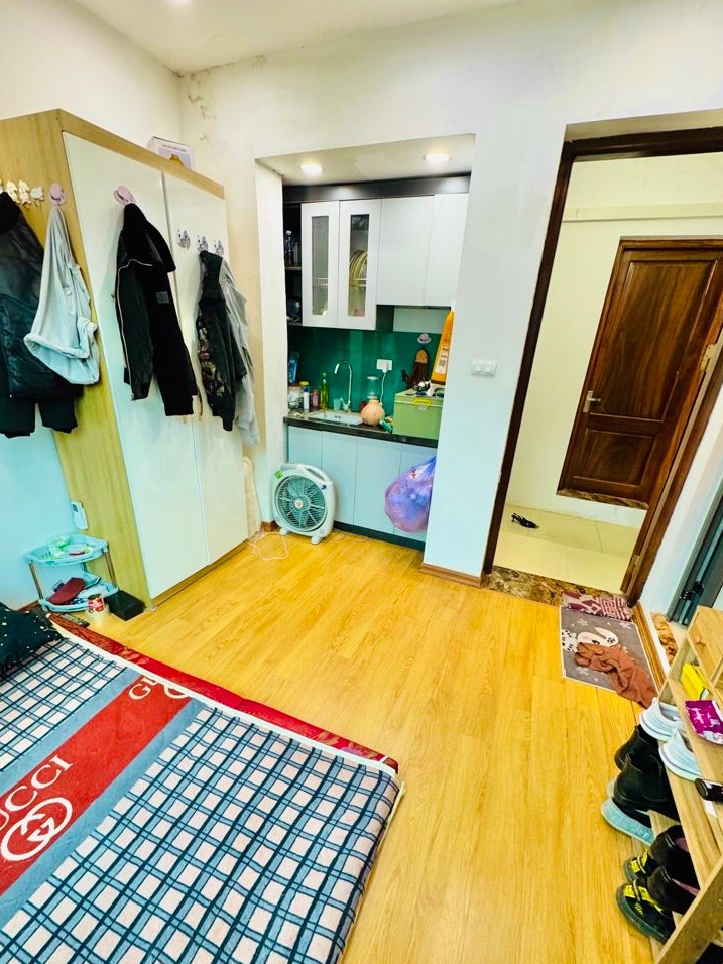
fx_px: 418
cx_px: 368
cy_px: 511
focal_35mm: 15
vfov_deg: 98.1
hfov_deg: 81.7
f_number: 2.2
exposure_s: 1/99
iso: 320
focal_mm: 2.22
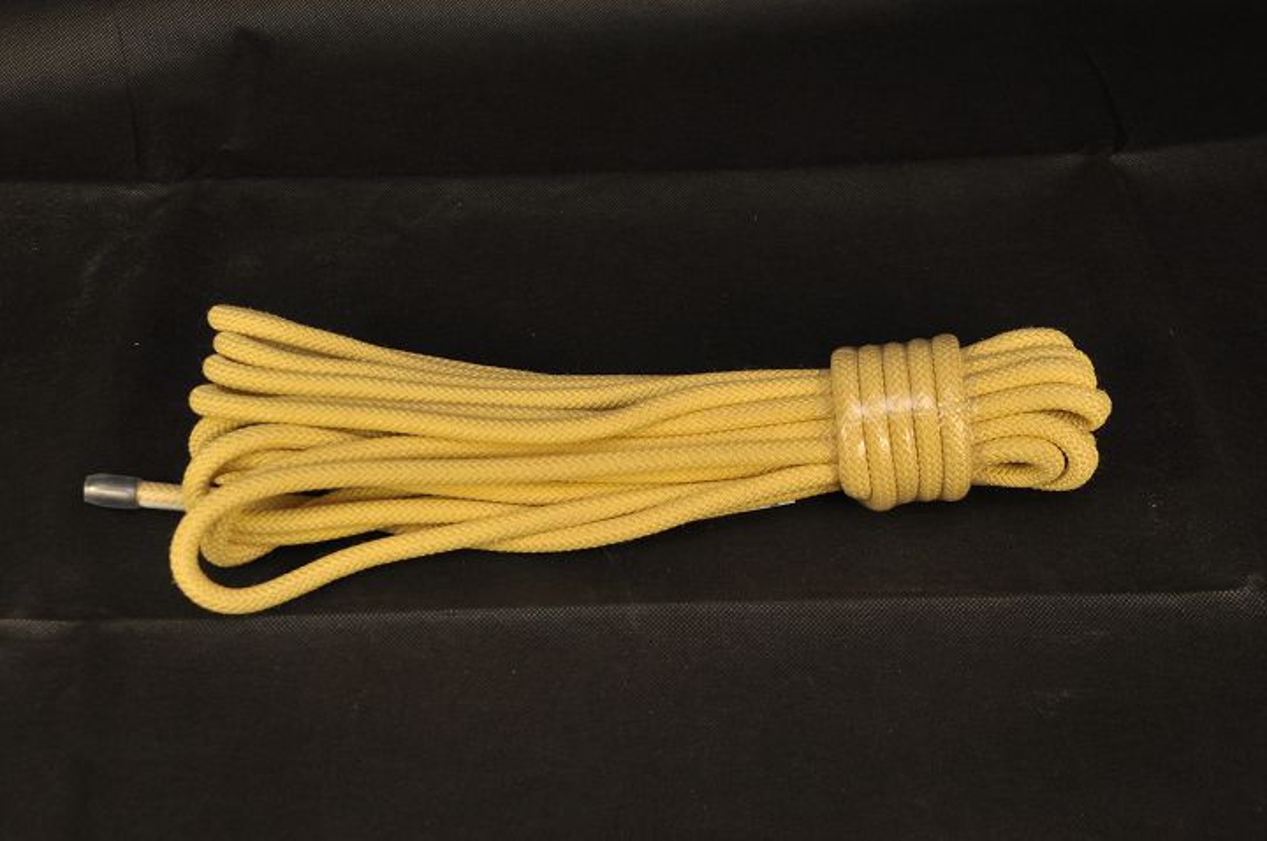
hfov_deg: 38.9
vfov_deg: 26.4
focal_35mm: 51
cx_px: 634
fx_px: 1792
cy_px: 420
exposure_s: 1/100
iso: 400
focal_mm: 34
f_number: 4.2
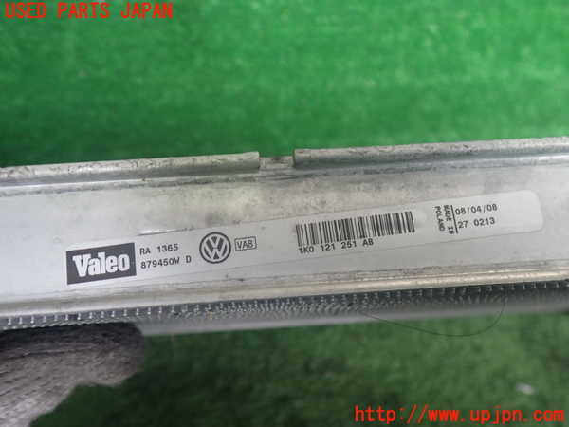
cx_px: 284
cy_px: 214
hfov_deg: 60.0
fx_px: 493
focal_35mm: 30
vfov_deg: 46.8
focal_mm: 5.4
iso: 200
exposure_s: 1/80
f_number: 2.3
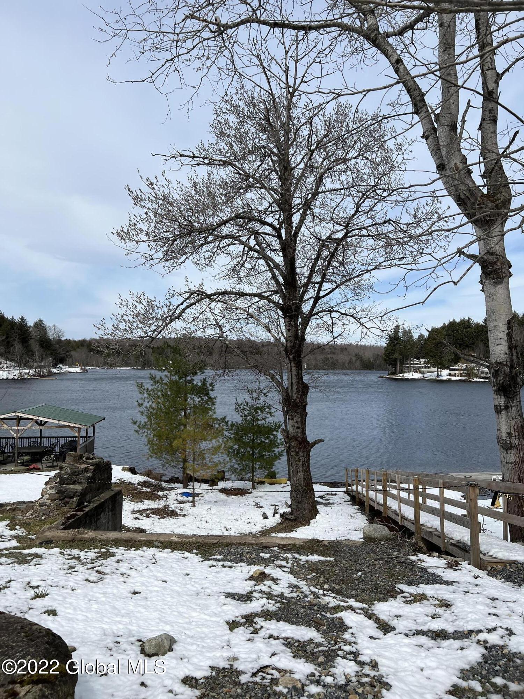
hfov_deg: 53.1
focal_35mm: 26
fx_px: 525
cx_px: 262
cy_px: 350
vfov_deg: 67.3
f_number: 1.5
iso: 50
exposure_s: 1/6993
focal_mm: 5.7
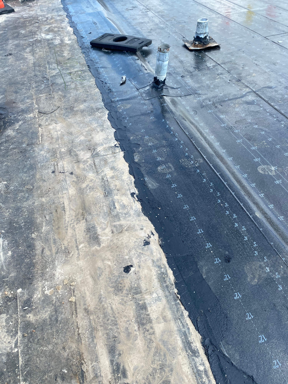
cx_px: 144
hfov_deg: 53.1
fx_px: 288
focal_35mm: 26
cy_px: 192
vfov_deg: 67.3
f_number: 1.8
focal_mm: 4.25
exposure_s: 1/1124
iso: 32
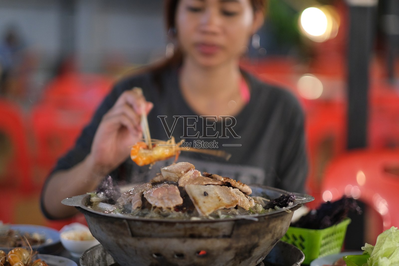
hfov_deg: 24.2
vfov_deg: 16.3
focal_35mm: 84
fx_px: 931
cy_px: 133
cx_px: 200
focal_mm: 56
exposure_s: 1/85
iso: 1250
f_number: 1.2
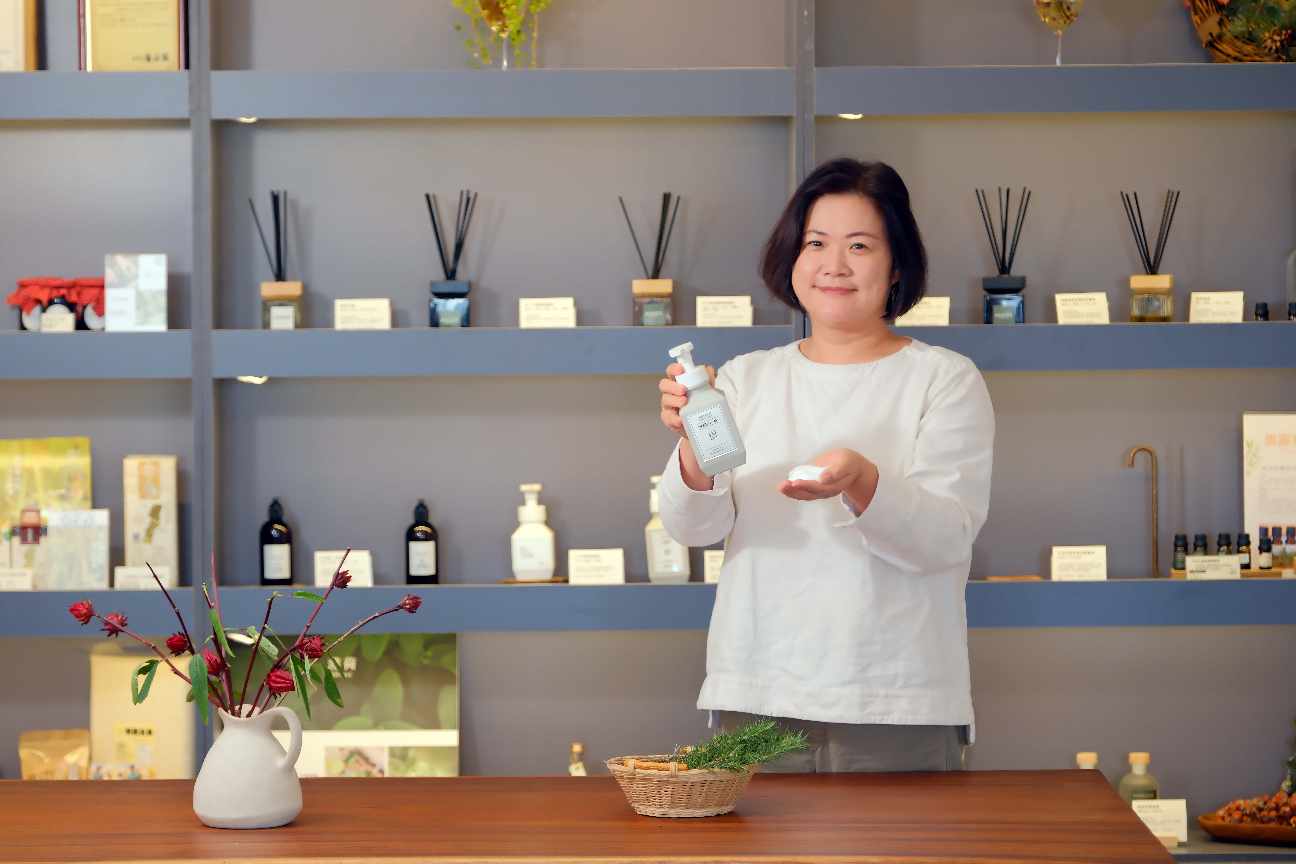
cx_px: 648
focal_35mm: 136
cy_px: 432
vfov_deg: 10.1
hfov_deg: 15.1
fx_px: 4896
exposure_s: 1/60
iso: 250
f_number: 2.8
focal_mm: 90.6
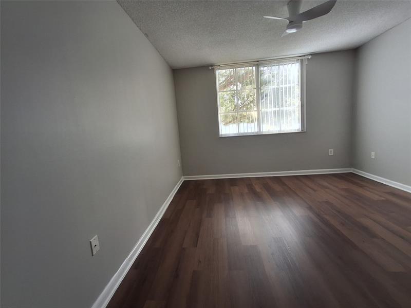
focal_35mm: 16
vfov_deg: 78.1
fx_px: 190
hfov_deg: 94.5
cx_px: 206
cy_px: 154
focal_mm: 1.64
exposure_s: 1/120
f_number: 2.2
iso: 40
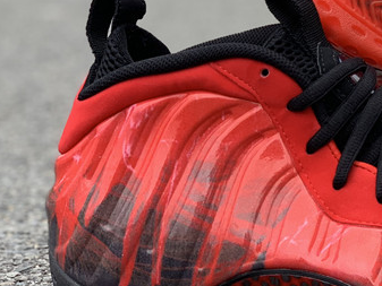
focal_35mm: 139
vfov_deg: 10.7
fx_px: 1534
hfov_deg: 13.9
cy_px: 106
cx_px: 405
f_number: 2.4
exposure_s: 1/122
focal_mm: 6
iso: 40
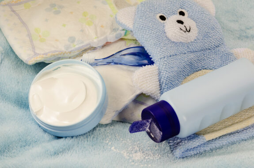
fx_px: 1035
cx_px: 127
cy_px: 84
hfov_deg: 14.0
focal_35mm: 147
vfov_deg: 9.3
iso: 200
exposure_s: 1/45
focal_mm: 98
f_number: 11
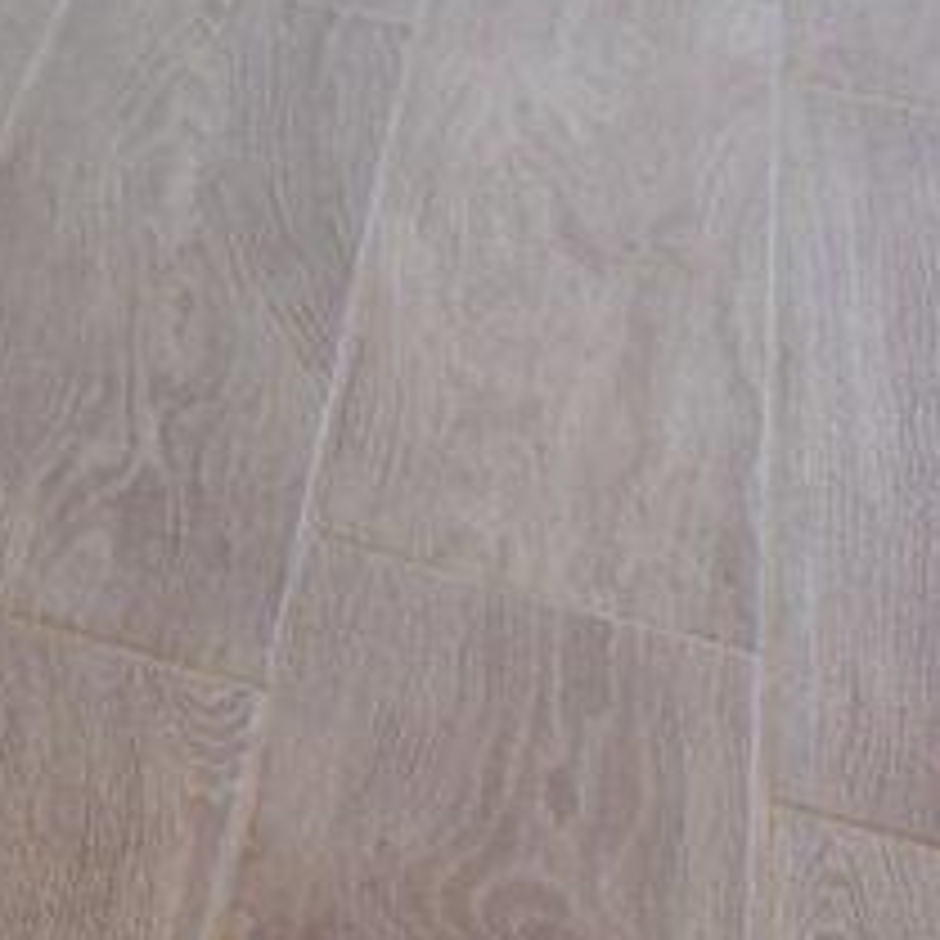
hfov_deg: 10.2
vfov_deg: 10.0
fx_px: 3840
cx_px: -1898
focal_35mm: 125
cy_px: -1950
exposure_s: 1/25
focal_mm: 10
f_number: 8
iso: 400
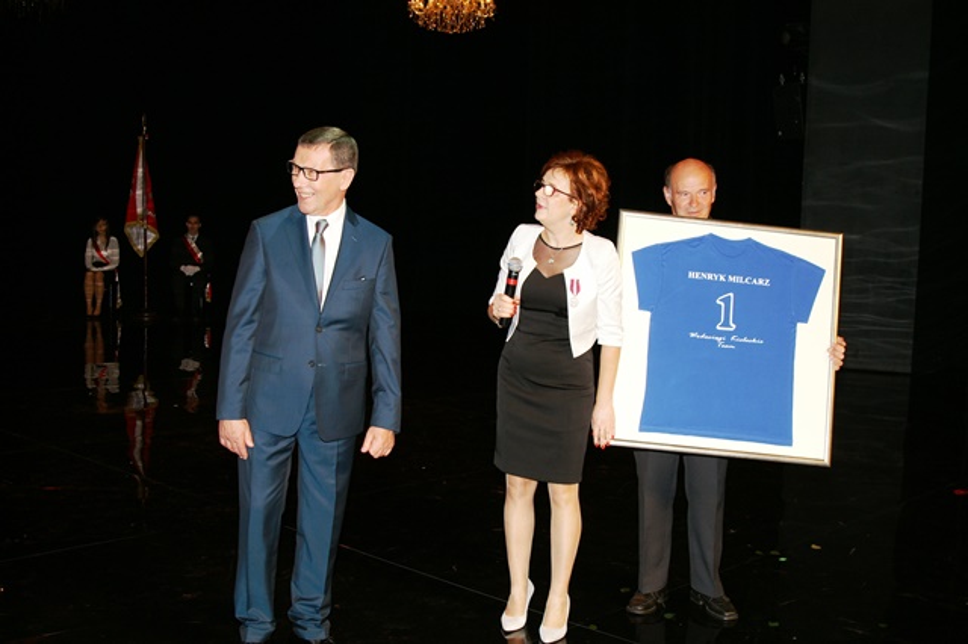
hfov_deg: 46.4
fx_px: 1129
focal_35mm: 42
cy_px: 322
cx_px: 484
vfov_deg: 31.9
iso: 200
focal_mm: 28
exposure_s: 1/60
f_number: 5.6
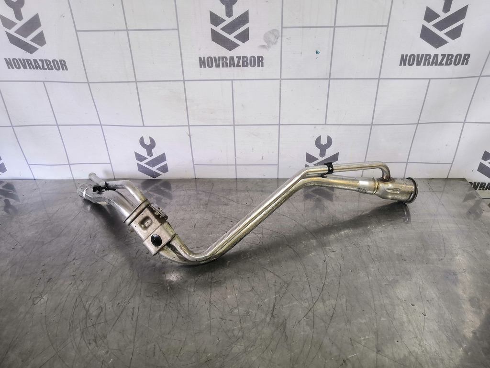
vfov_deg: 51.4
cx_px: 245
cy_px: 184
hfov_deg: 65.3
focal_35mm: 27
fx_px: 382
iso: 100
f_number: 1.8
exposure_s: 1/50
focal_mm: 3.95
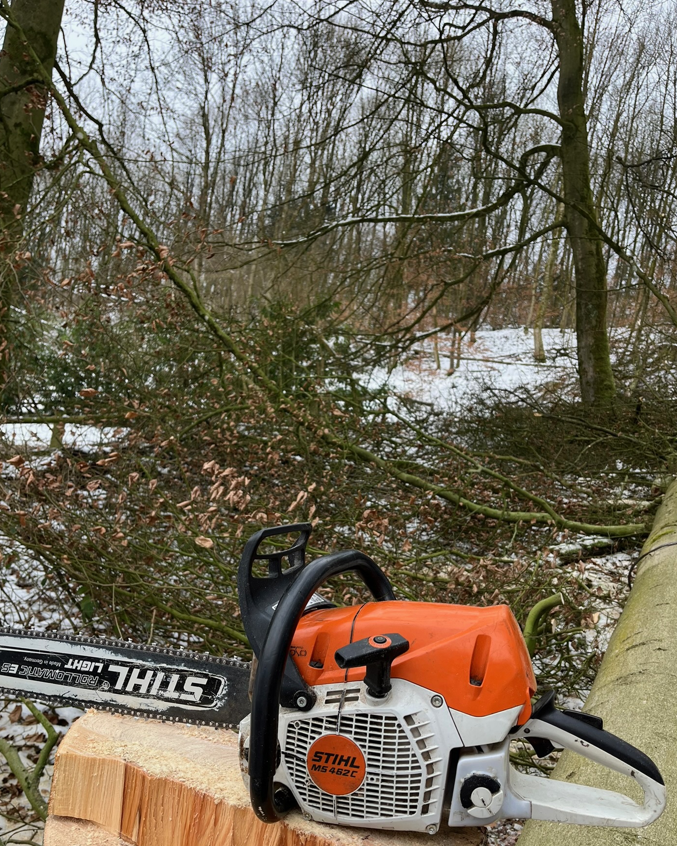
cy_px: 492
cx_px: 330
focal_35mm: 30
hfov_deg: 48.5
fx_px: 751
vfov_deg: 58.4
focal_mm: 5.1
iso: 32
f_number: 1.6
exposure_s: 1/122
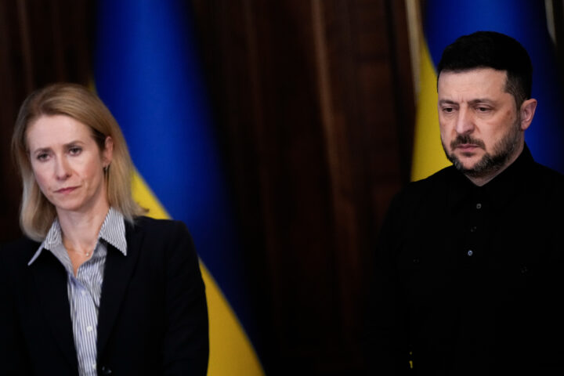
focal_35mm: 231
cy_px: 188
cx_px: 282
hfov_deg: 8.9
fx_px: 3619
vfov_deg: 5.9
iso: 4000
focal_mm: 154
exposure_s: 1/500
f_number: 2.8
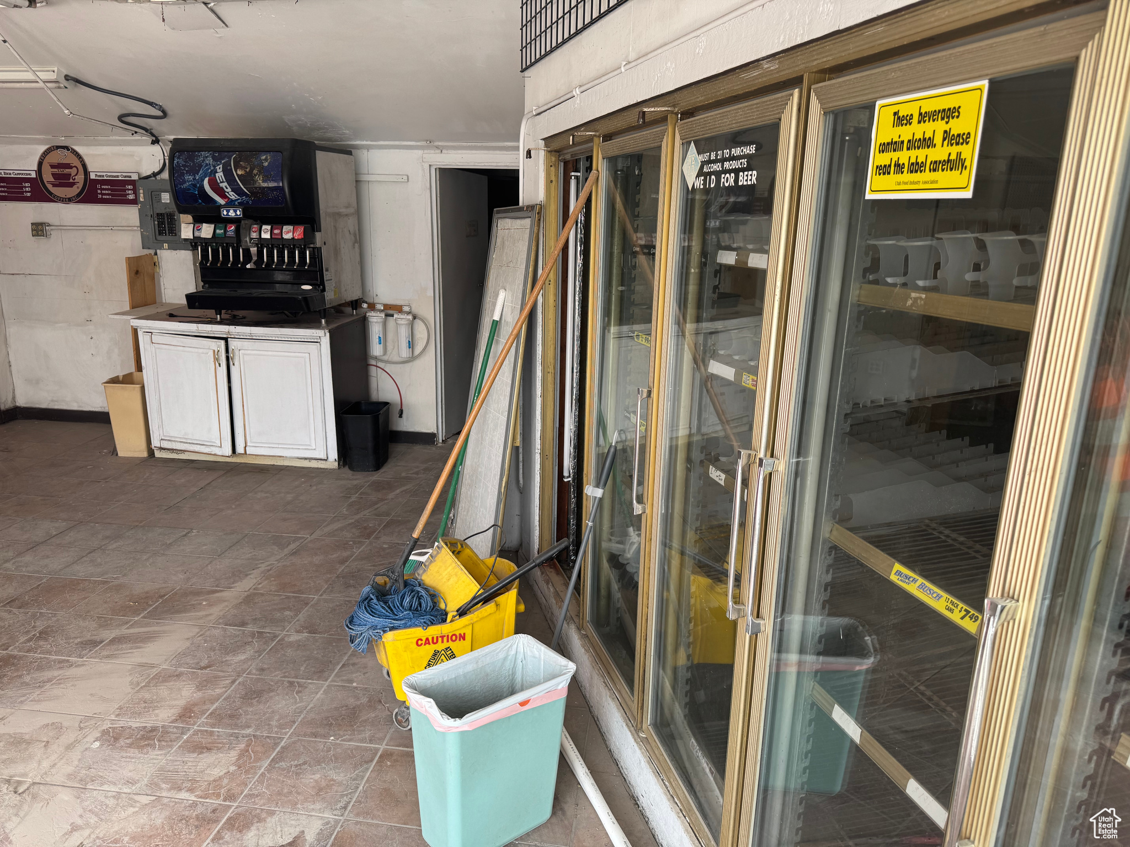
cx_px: 565
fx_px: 783
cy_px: 424
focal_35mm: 24
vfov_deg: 56.8
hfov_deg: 71.6
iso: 64
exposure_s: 1/235
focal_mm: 6.76
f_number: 1.78
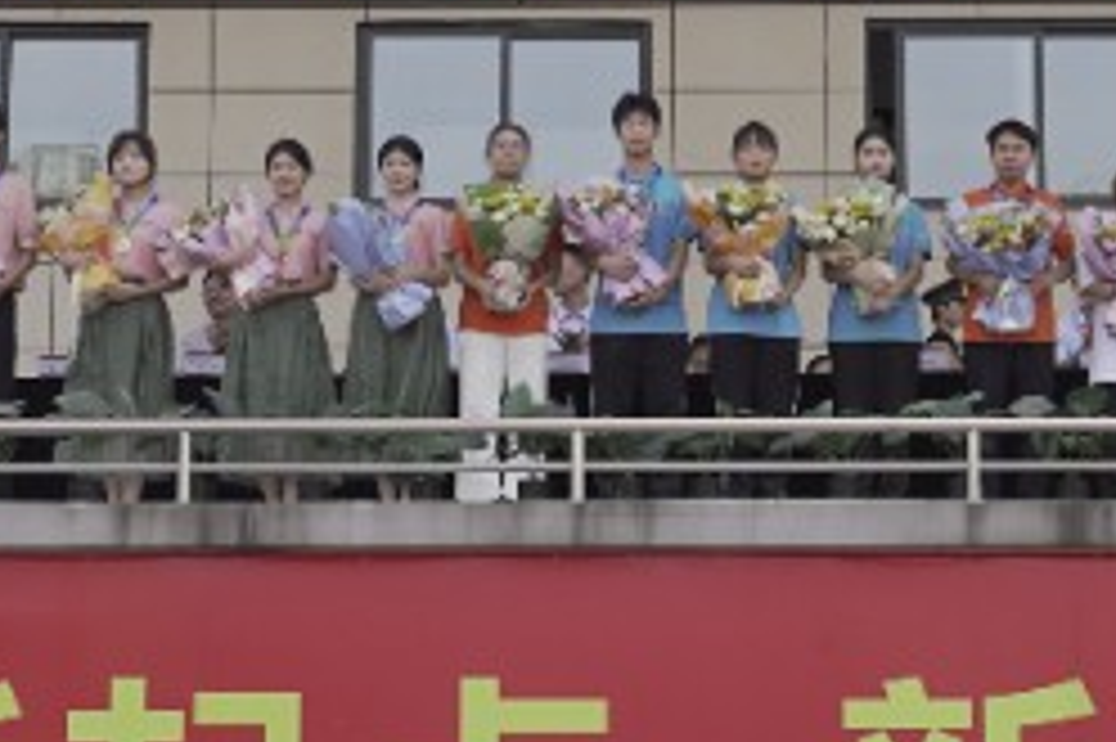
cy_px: 191
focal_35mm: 116
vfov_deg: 11.8
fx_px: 3593
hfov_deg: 17.6
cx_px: 734
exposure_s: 1/250
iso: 200
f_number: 4
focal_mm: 24
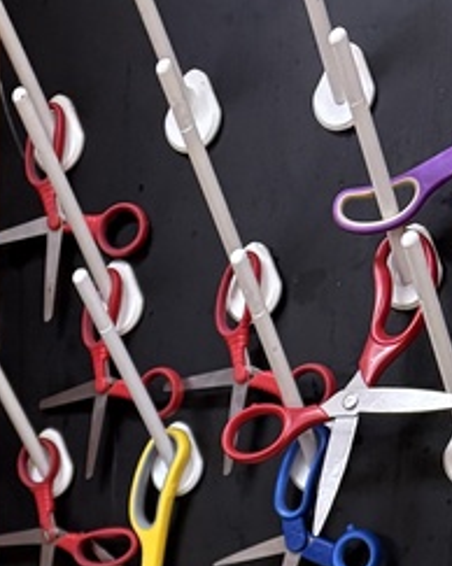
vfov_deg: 14.5
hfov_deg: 13.6
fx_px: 1791
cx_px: -217
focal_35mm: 107
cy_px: 1172
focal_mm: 5.96
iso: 200
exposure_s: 1/60
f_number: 1.6
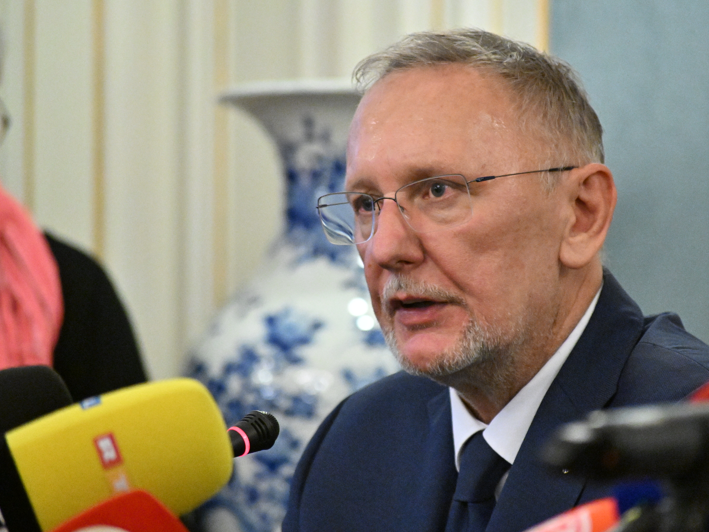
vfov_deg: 5.4
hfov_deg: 7.2
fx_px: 5673
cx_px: 395
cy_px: 265
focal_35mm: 277
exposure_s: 1/250
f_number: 5.3
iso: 8000
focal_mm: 170
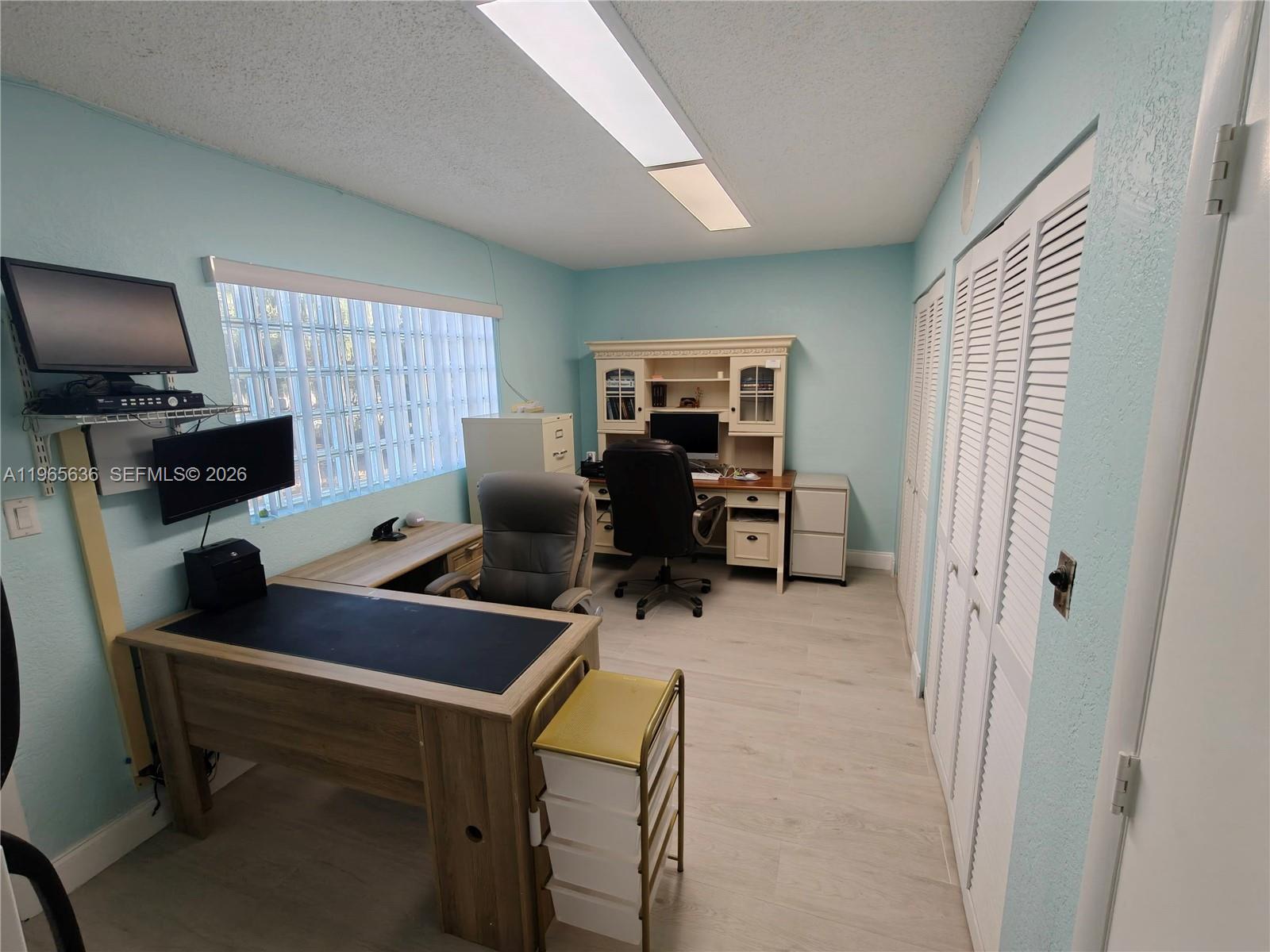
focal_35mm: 15
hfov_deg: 98.2
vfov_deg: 81.7
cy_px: 476
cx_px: 635
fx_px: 550
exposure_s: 1/120
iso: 160
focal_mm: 2.3
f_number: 2
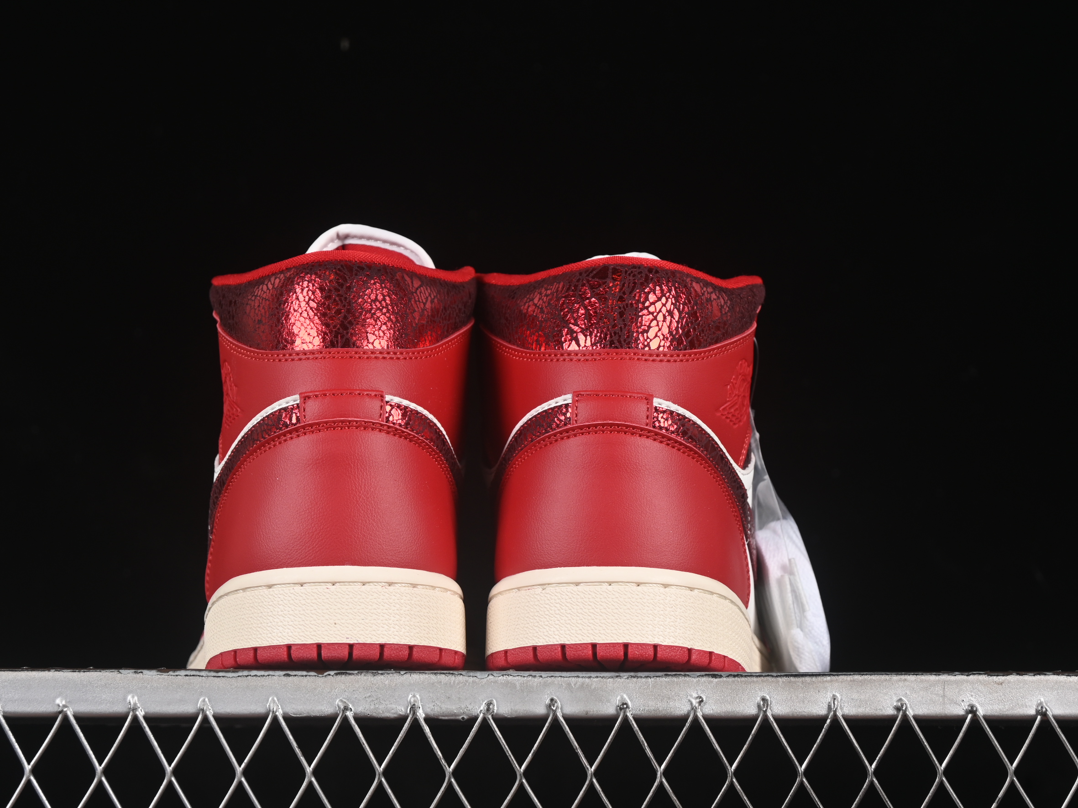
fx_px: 2647
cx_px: 482
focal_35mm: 85
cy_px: 406
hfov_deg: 23.0
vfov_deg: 17.4
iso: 160
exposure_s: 1/80
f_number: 7.1
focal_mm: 50
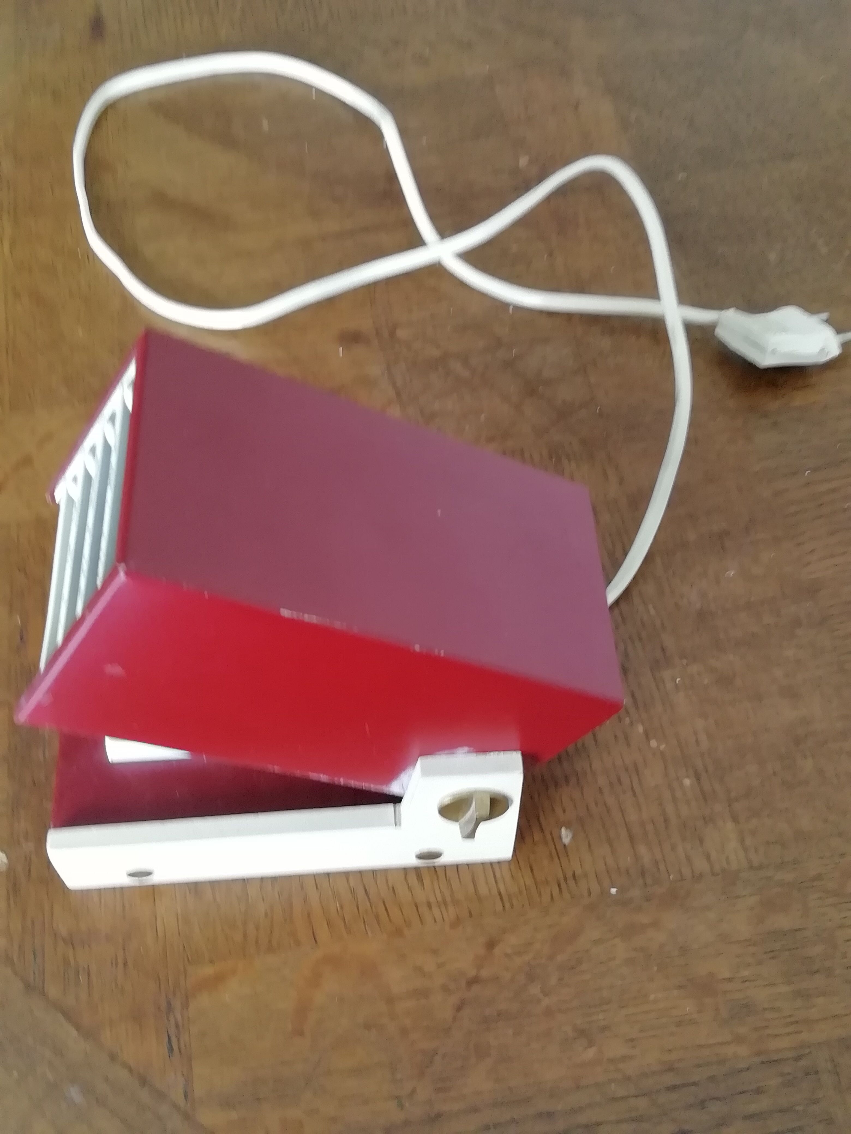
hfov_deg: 38.7
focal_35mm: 37
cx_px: 426
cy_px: 567
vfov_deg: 50.1
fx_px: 1213
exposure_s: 1/33.3
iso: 200
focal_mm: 3.21
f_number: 2.2
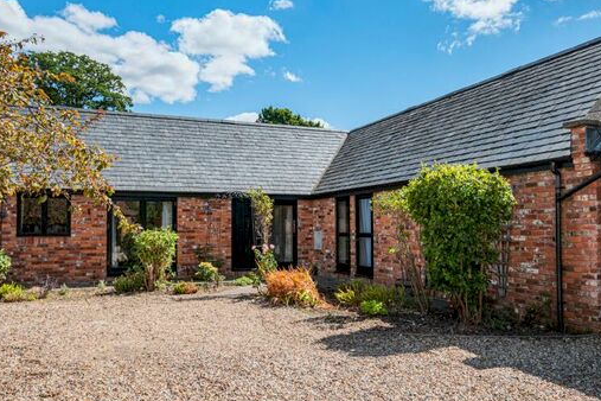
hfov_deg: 63.6
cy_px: 198
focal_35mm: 29
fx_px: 484
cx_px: 309
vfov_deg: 45.0
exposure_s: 1/640
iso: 200
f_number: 8
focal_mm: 14
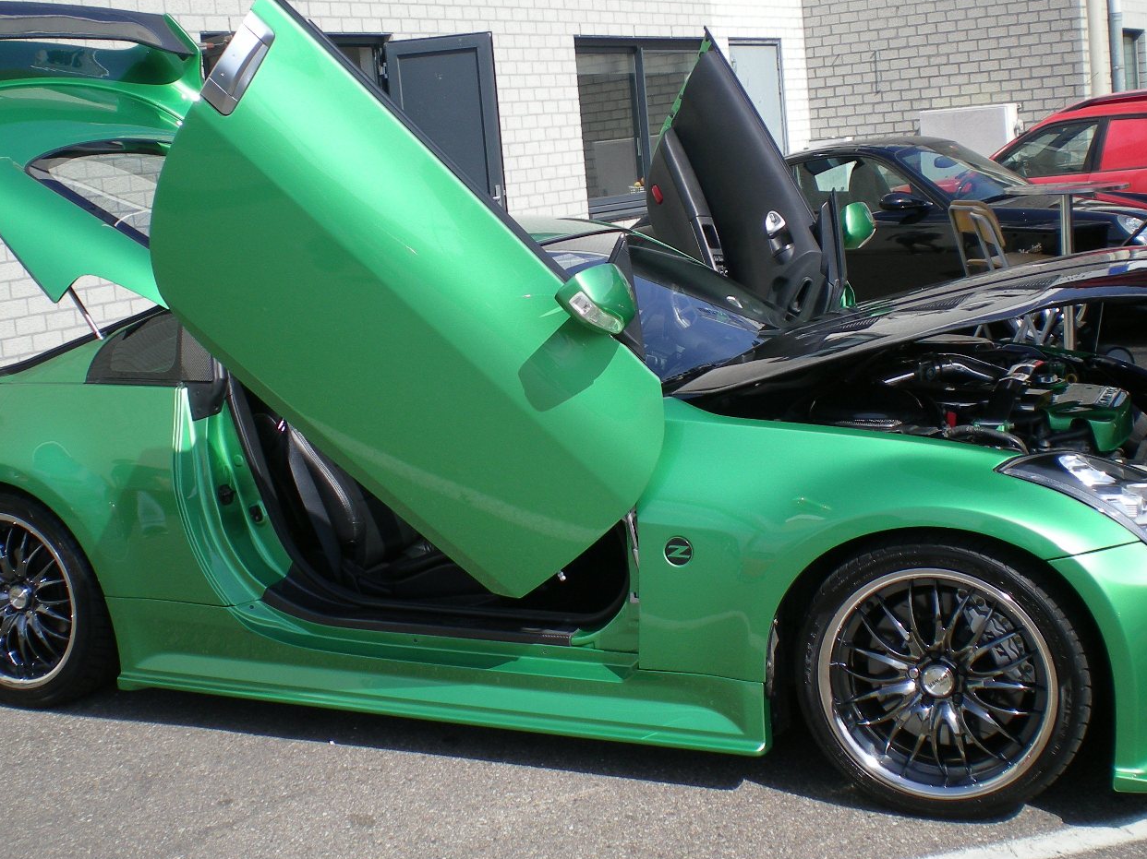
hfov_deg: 40.4
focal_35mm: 47
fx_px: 1557
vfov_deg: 30.8
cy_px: 382
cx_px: 560
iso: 50
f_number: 4.6
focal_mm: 6.3
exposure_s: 1/294
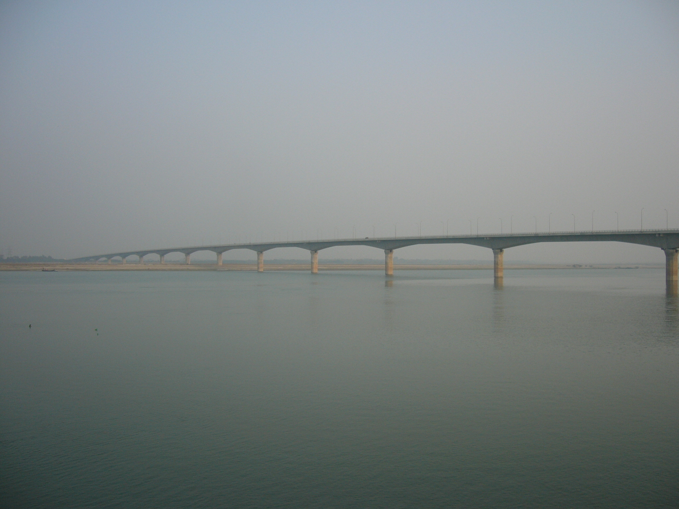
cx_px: 340
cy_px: 254
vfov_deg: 40.7
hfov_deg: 52.6
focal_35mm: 35
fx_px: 687
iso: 50
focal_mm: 5.8
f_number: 2.8
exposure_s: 1/640
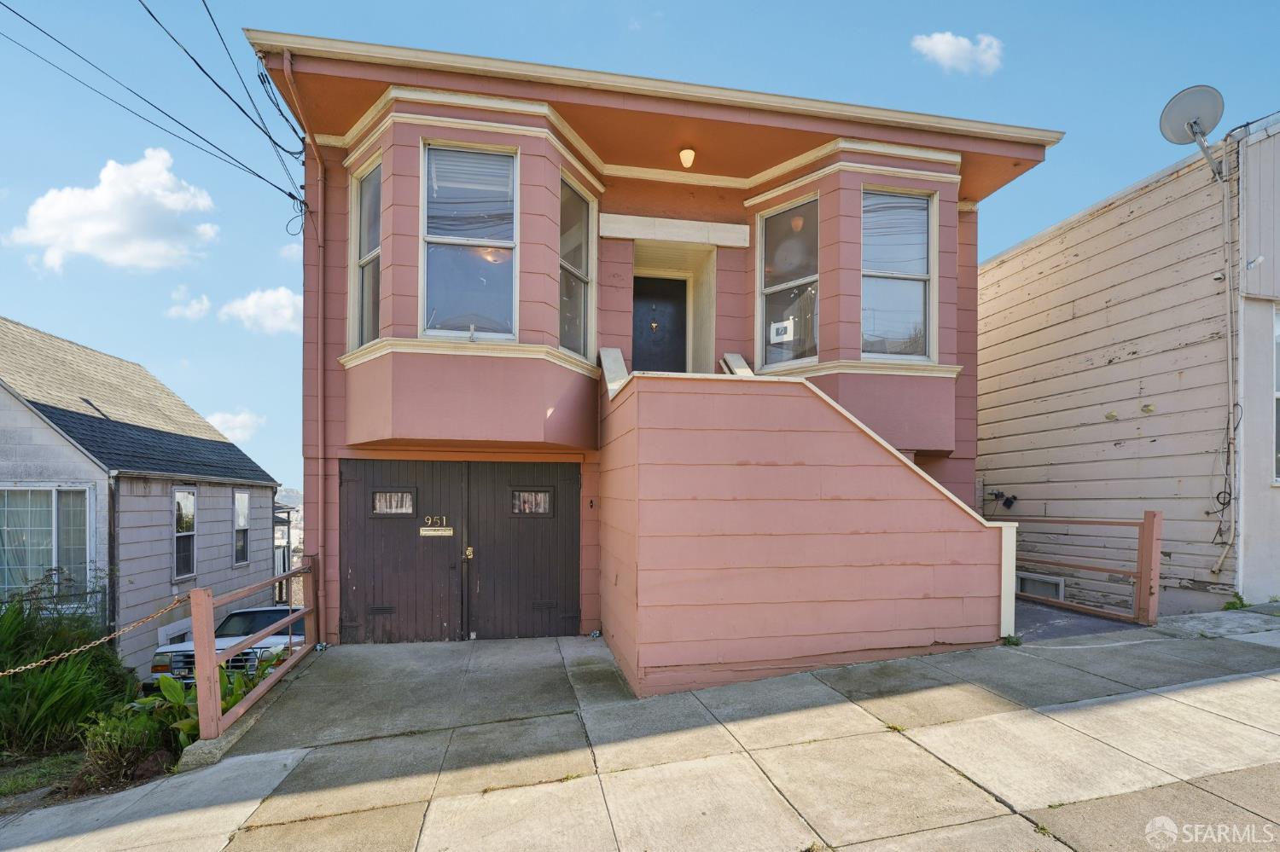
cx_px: 640
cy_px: 426
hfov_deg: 95.7
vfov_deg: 72.7
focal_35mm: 16
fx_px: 579
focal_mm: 16.3
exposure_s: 1/250
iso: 500
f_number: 8
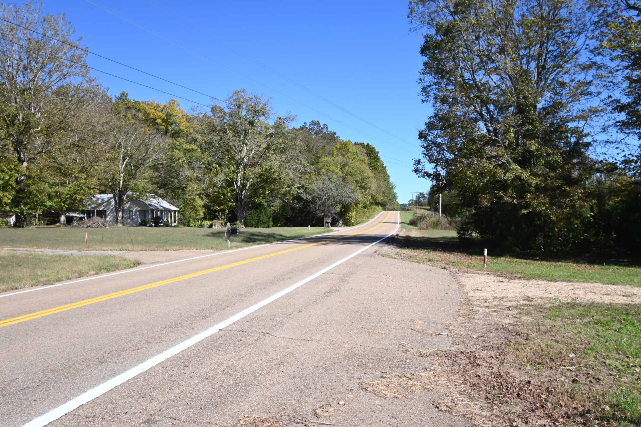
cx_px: 320
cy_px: 214
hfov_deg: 65.5
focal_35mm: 28
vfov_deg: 46.4
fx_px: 498
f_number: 7.1
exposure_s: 1/320
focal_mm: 19
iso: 100
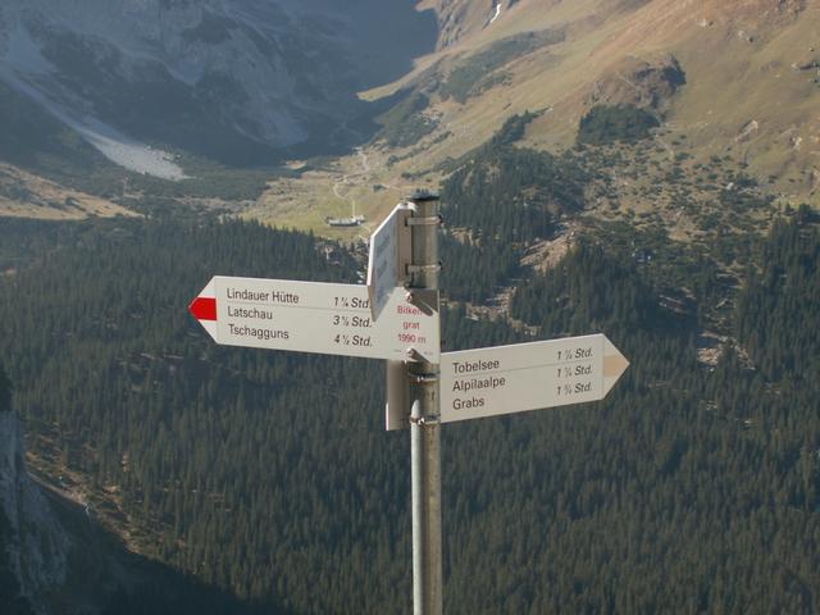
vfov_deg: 23.7
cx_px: 410
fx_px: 1469
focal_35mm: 62
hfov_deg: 31.2
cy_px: 308
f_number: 3.5
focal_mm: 10.39
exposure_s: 1/250
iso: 50
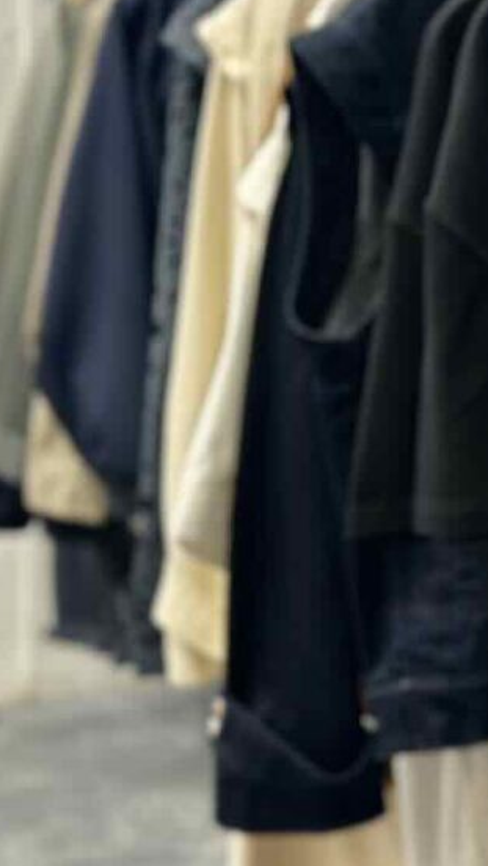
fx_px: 2229
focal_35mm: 97
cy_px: 293
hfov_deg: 11.9
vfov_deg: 21.9
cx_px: 737
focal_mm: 6.86
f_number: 1.78
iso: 125
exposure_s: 1/58
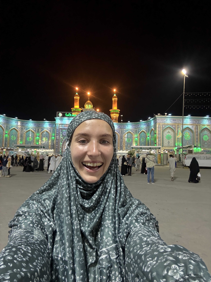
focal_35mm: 23
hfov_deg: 58.9
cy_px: 141
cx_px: 106
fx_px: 187
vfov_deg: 73.9
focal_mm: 2.69
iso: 250
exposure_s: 1/50
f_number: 1.9
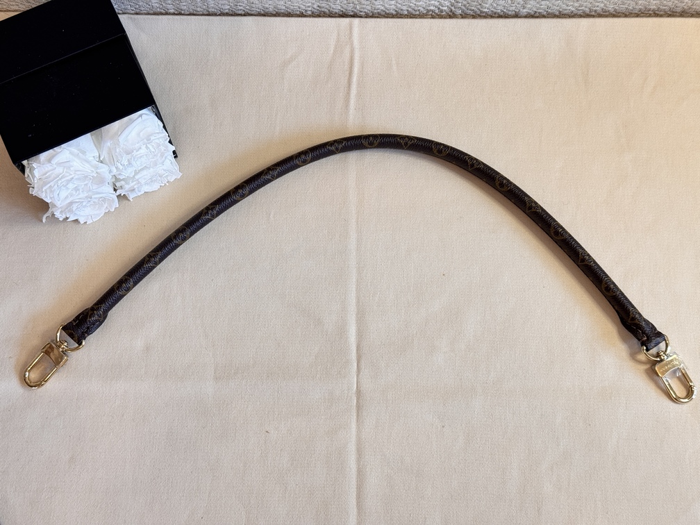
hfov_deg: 39.7
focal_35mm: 48
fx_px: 971
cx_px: 350
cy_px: 262
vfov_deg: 30.3
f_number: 1.78
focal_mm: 6.76
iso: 80
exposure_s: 1/50
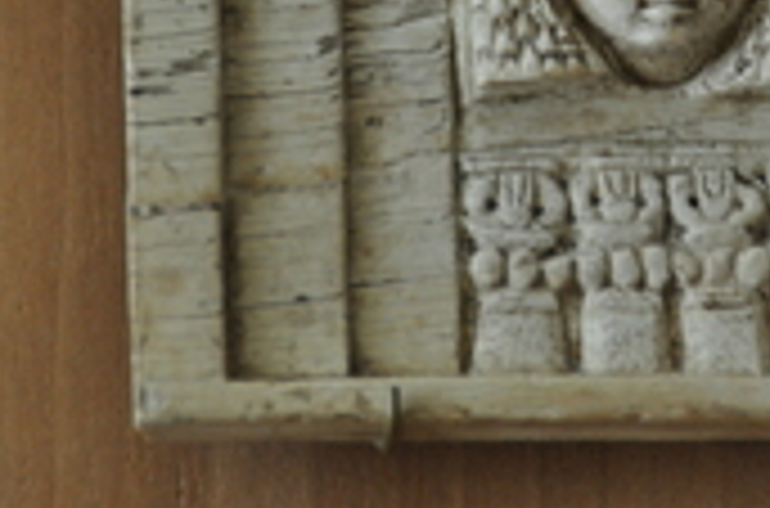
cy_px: -27
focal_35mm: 658
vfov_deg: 2.1
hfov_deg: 3.1
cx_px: 662
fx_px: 14035
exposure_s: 1/80
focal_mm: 170
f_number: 5.6
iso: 800
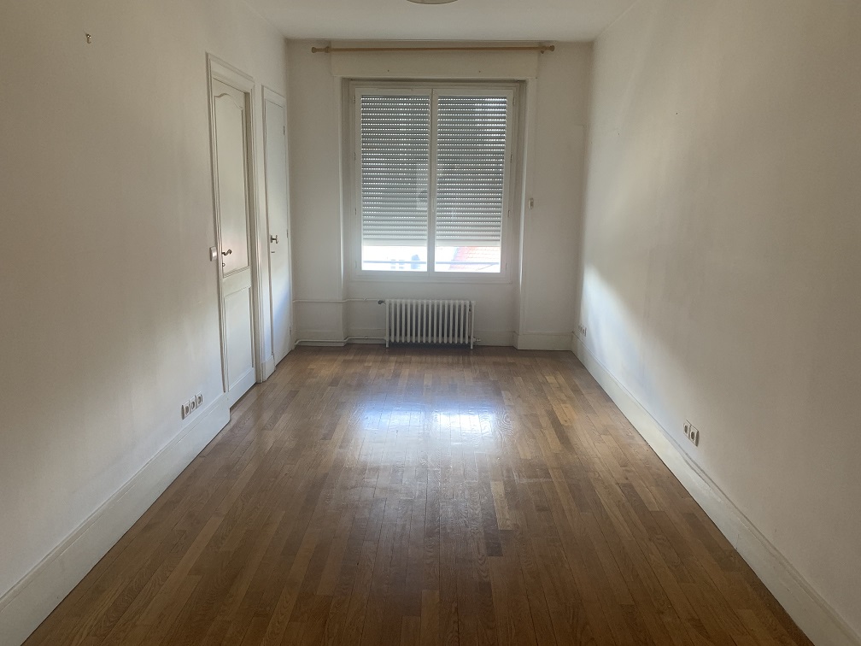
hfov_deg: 67.3
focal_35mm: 26
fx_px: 647
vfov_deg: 53.1
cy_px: 323
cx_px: 430
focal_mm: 4.25
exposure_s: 1/60
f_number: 1.8
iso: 200
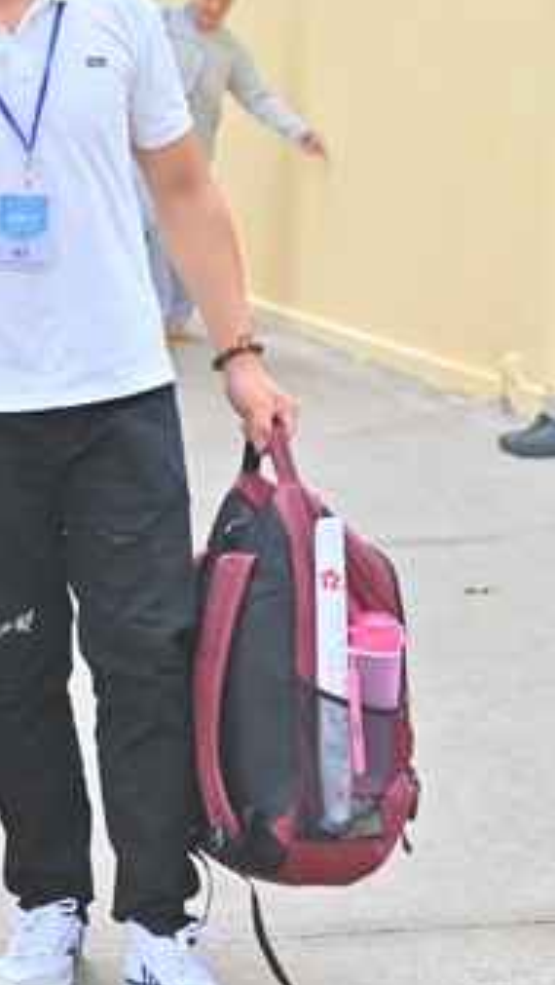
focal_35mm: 117
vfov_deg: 18.2
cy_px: 222
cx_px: -26
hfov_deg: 10.3
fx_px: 3056
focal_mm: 58
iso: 400
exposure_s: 1/320
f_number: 3.2
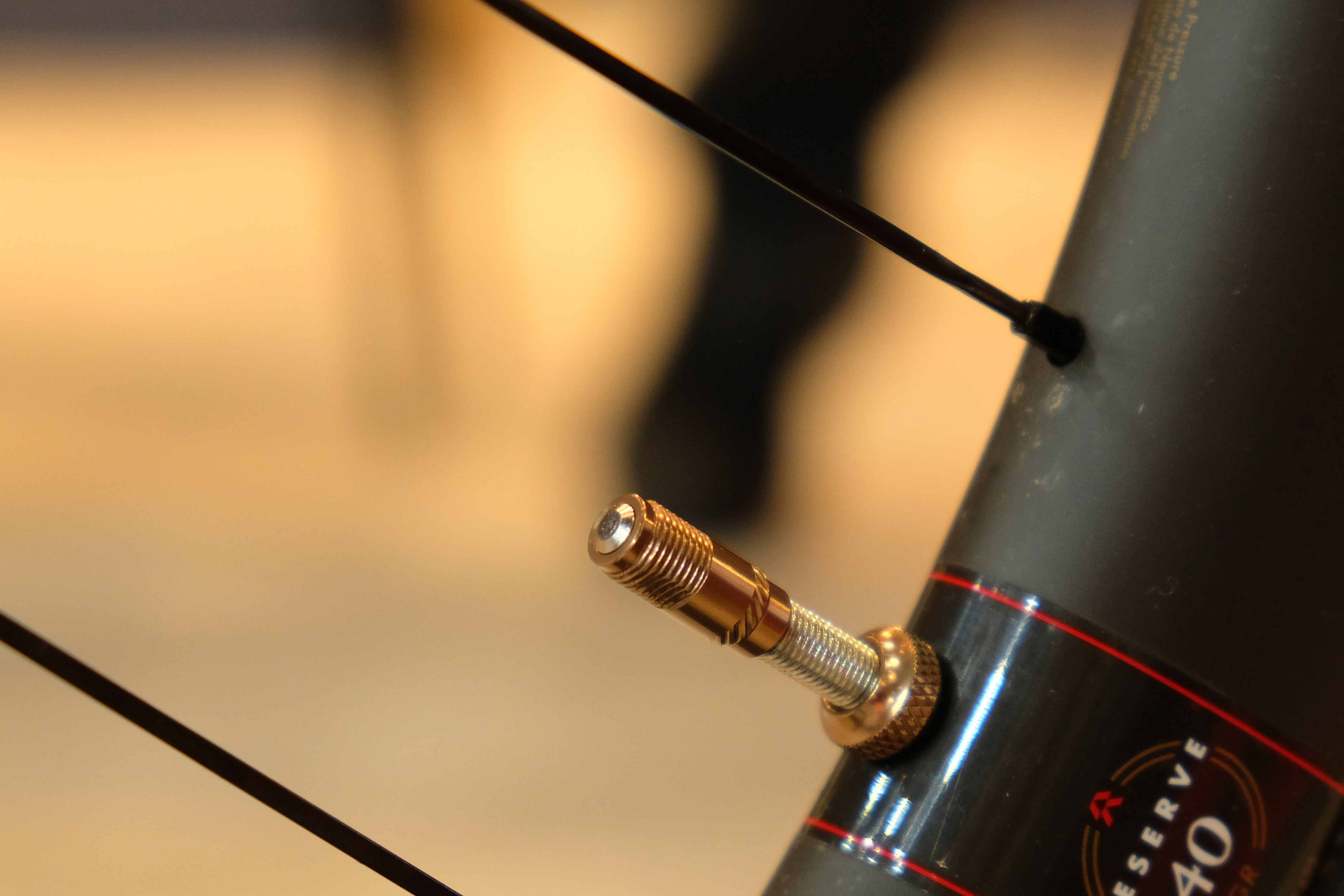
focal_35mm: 119
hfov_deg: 17.2
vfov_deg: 11.5
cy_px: 561
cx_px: 831
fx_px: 4442
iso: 800
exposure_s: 1/50
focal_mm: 55
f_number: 4
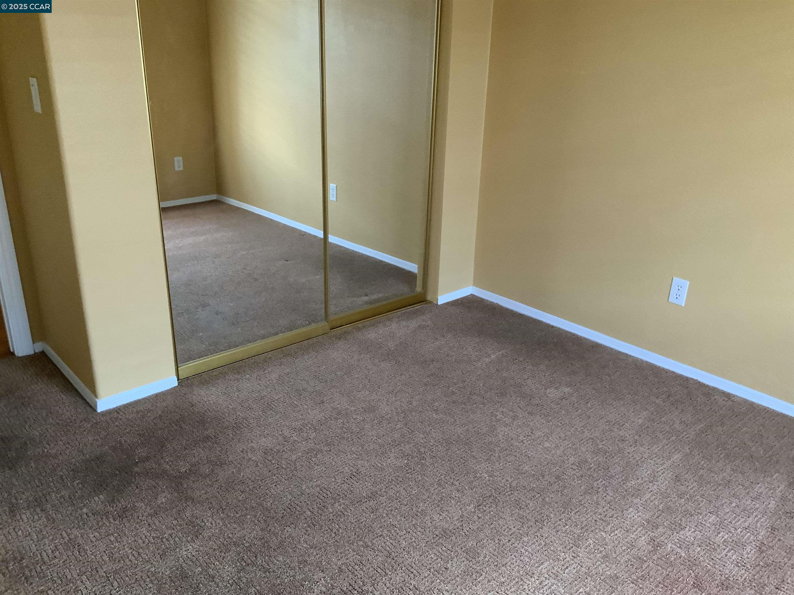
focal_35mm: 29
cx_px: 397
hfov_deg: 61.7
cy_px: 298
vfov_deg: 48.2
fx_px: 665
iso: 250
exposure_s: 1/40
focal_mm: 3
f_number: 1.8
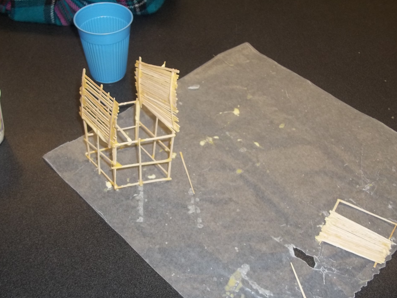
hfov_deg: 43.7
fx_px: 493
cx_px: 171
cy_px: 166
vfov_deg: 33.6
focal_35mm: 43
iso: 64
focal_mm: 5.7
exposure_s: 1/30
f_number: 2.9
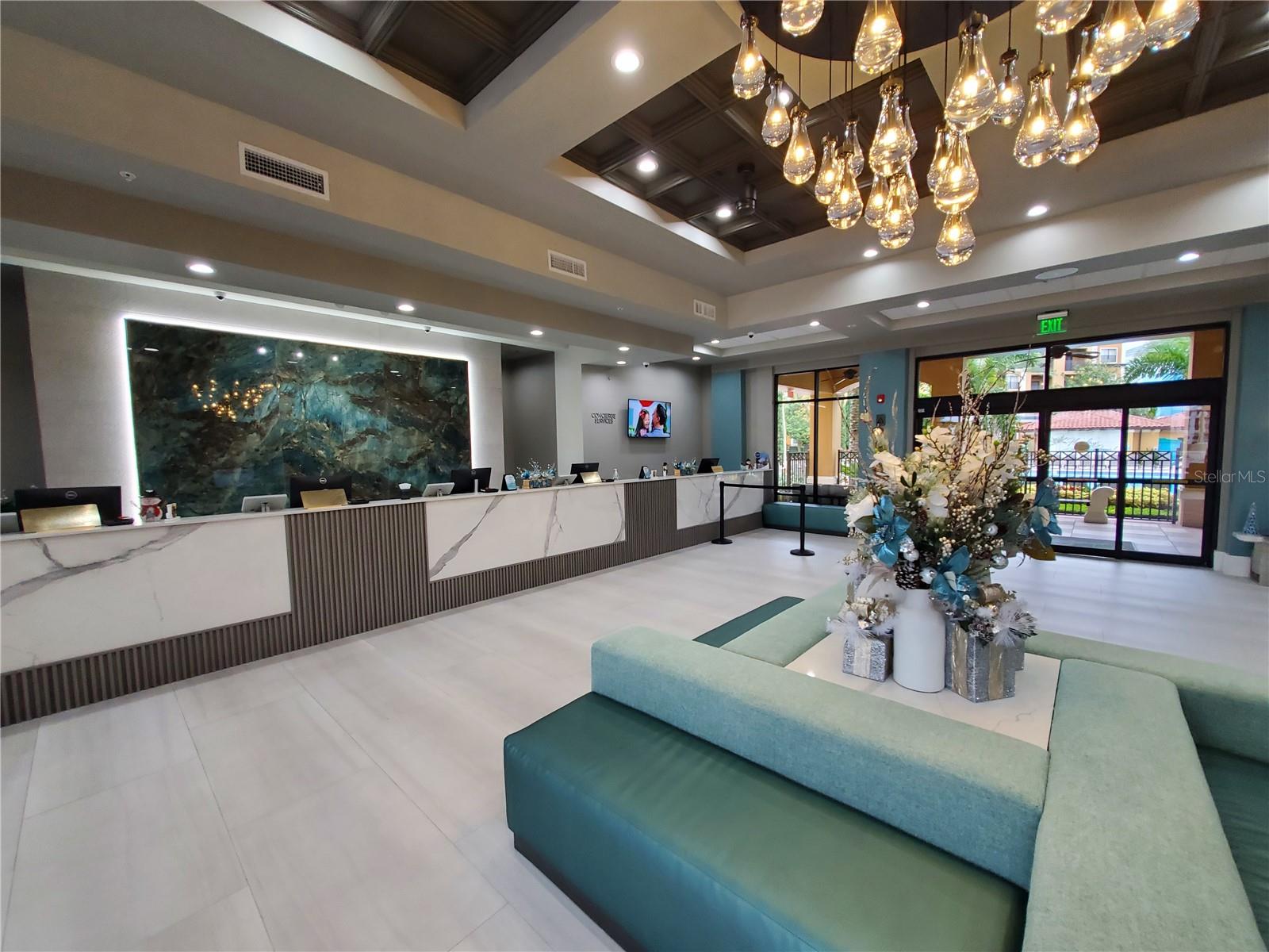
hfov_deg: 106.2
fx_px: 477
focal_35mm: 13
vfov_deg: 89.9
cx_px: 634
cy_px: 476
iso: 160
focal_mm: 1.8
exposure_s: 1/60
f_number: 2.2
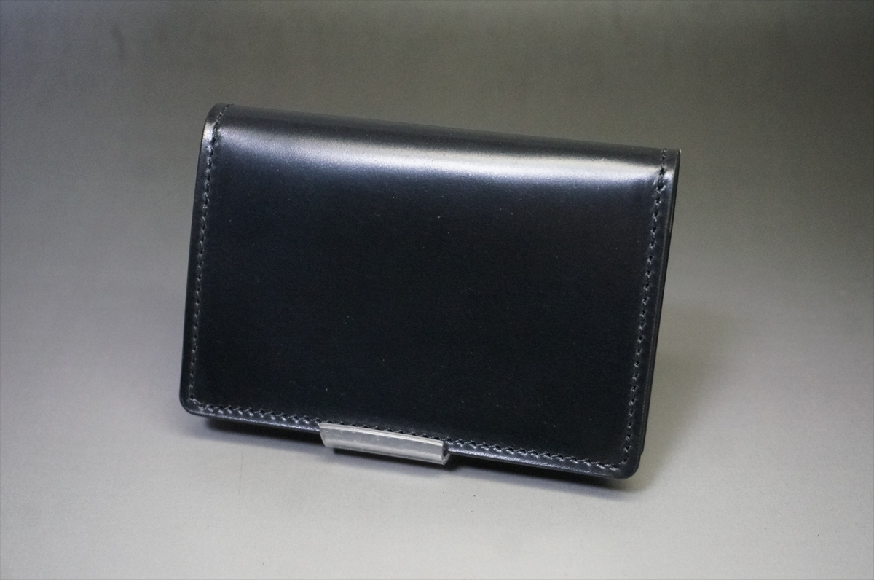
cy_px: 290
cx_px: 437
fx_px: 1163
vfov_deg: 28.0
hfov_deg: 41.2
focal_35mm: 48
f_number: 5
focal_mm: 32
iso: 3200
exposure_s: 1/100
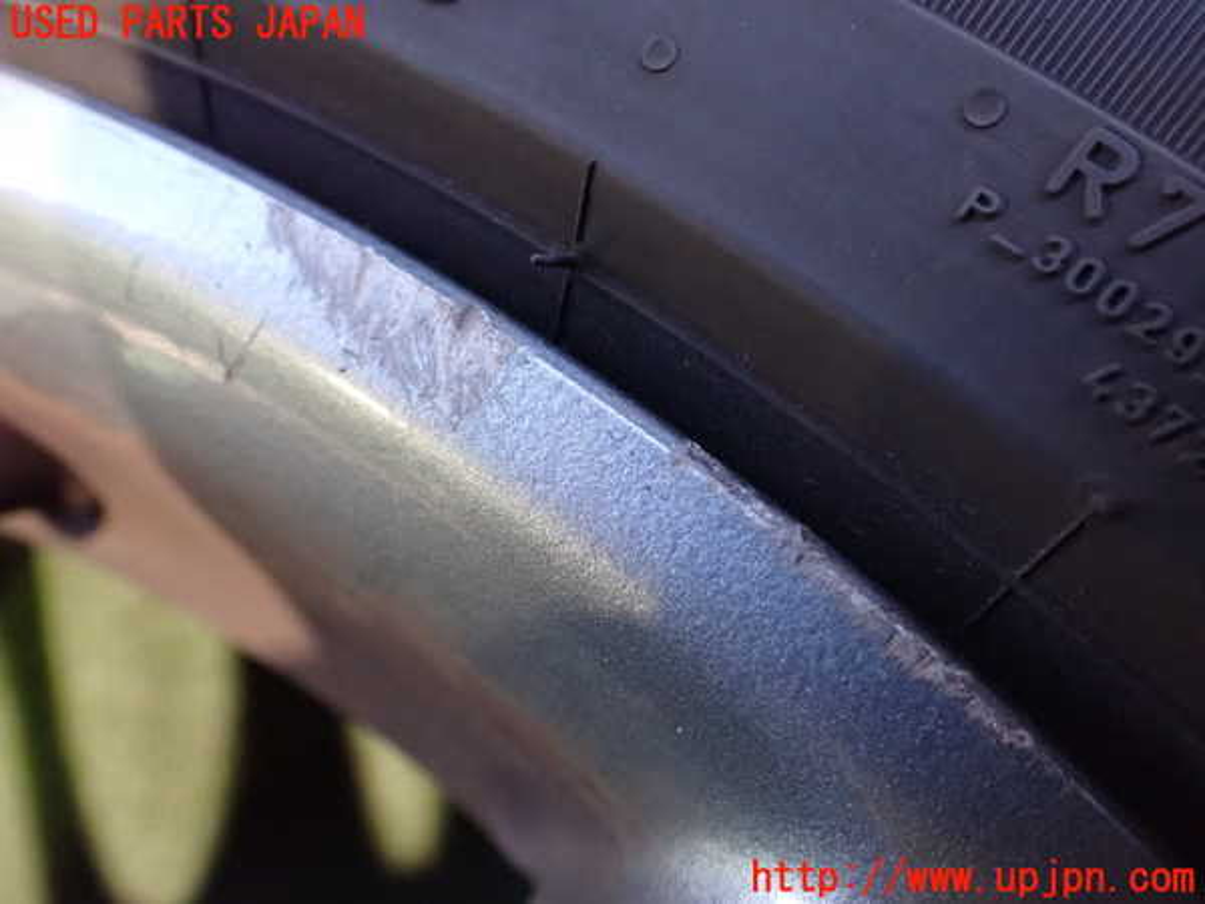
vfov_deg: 46.8
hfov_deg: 60.0
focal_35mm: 30
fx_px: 1044
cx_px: 602
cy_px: 452
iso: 1250
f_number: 2.3
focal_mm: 5.4
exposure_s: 1/30
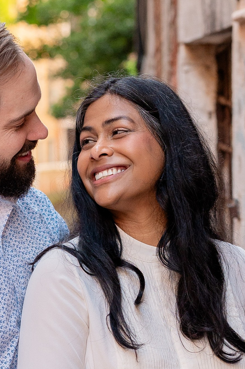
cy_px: 322
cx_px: 52
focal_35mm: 154
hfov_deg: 8.9
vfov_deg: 13.2
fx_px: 1574
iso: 800
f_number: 4
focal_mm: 50
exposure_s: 1/400
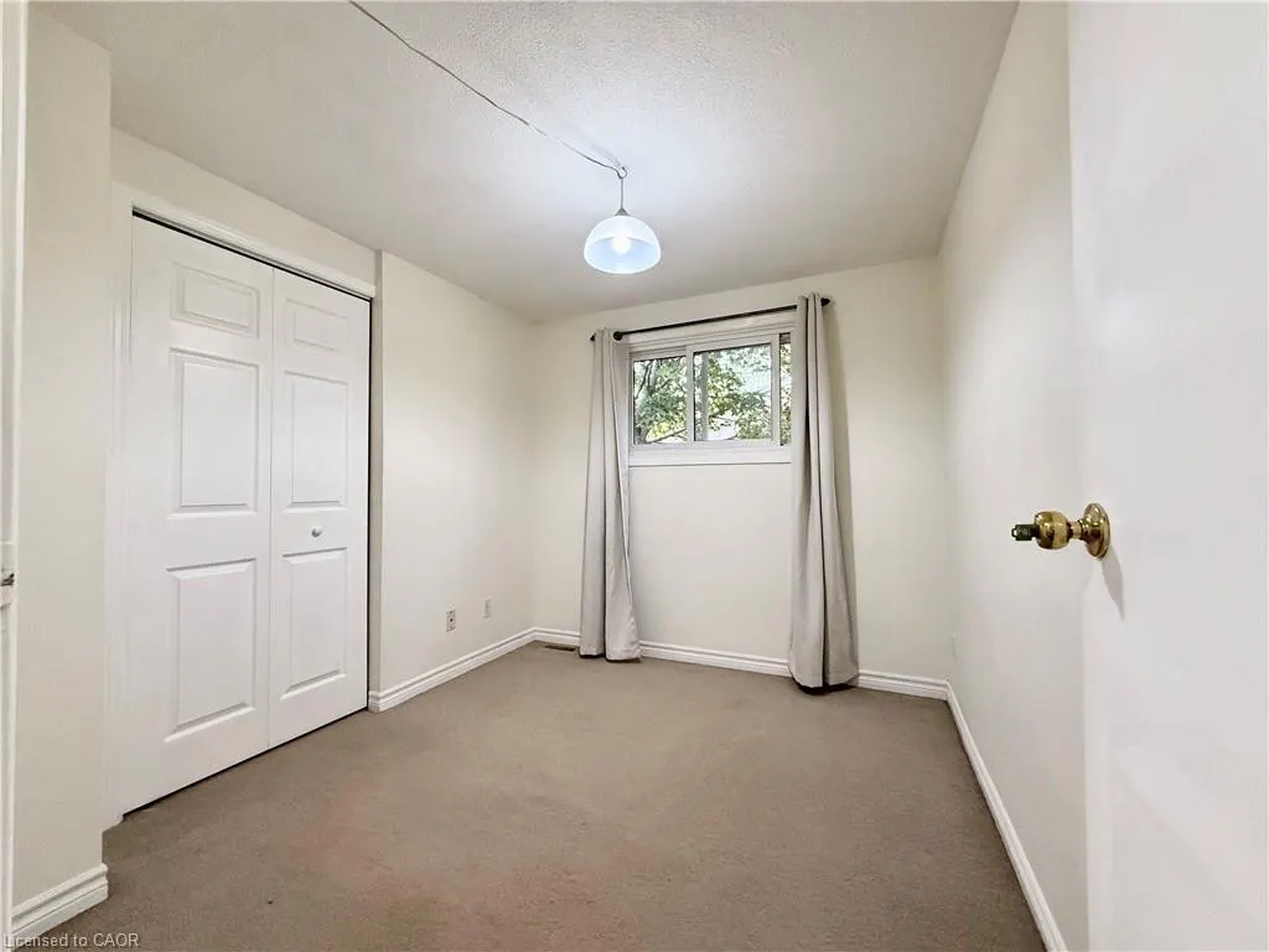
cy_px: 476
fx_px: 513
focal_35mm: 14
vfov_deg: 85.7
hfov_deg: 102.1
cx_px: 634
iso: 640
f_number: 2.2
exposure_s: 1/120
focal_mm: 2.22
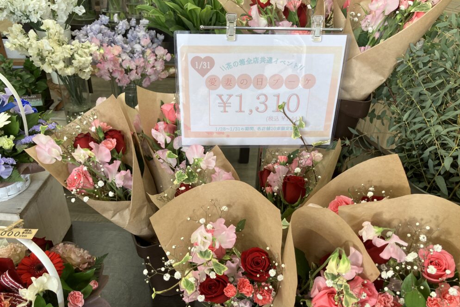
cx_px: 230
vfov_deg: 43.5
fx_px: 383
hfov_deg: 61.9
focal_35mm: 30
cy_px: 176
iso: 64
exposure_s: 1/100
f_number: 1.8
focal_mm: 3.99
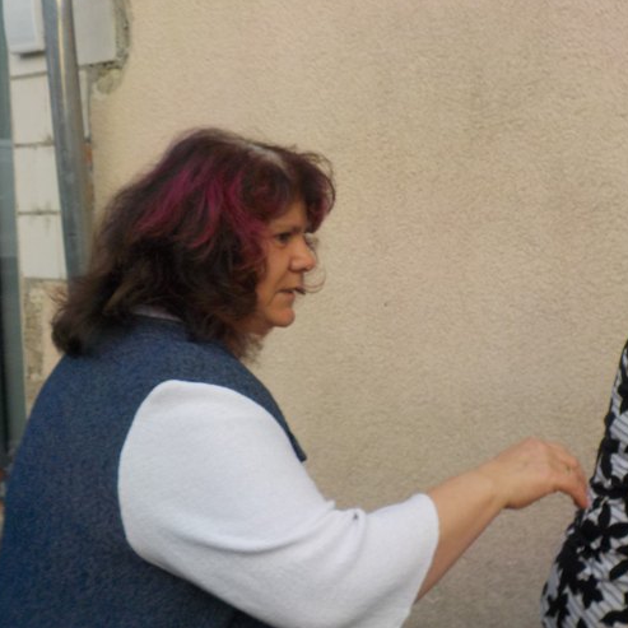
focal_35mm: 43
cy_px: 247
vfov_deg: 39.0
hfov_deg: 38.9
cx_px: 397
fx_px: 883
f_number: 3.3
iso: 125
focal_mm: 4.1
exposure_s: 1/320
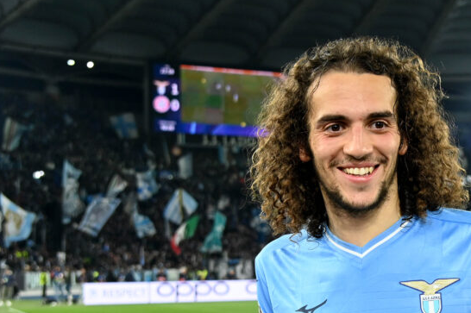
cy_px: 257
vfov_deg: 22.2
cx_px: 377
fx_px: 784
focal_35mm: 60
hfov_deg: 32.5
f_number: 4
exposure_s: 1/640
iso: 2000
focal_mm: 32
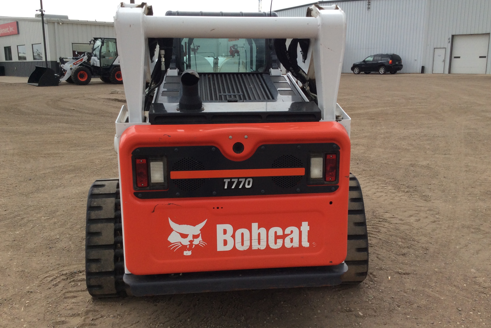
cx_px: 246
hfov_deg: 55.8
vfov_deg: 38.9
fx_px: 464
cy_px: 155
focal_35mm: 34
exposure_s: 1/534
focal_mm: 3.3
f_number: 2.4
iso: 32
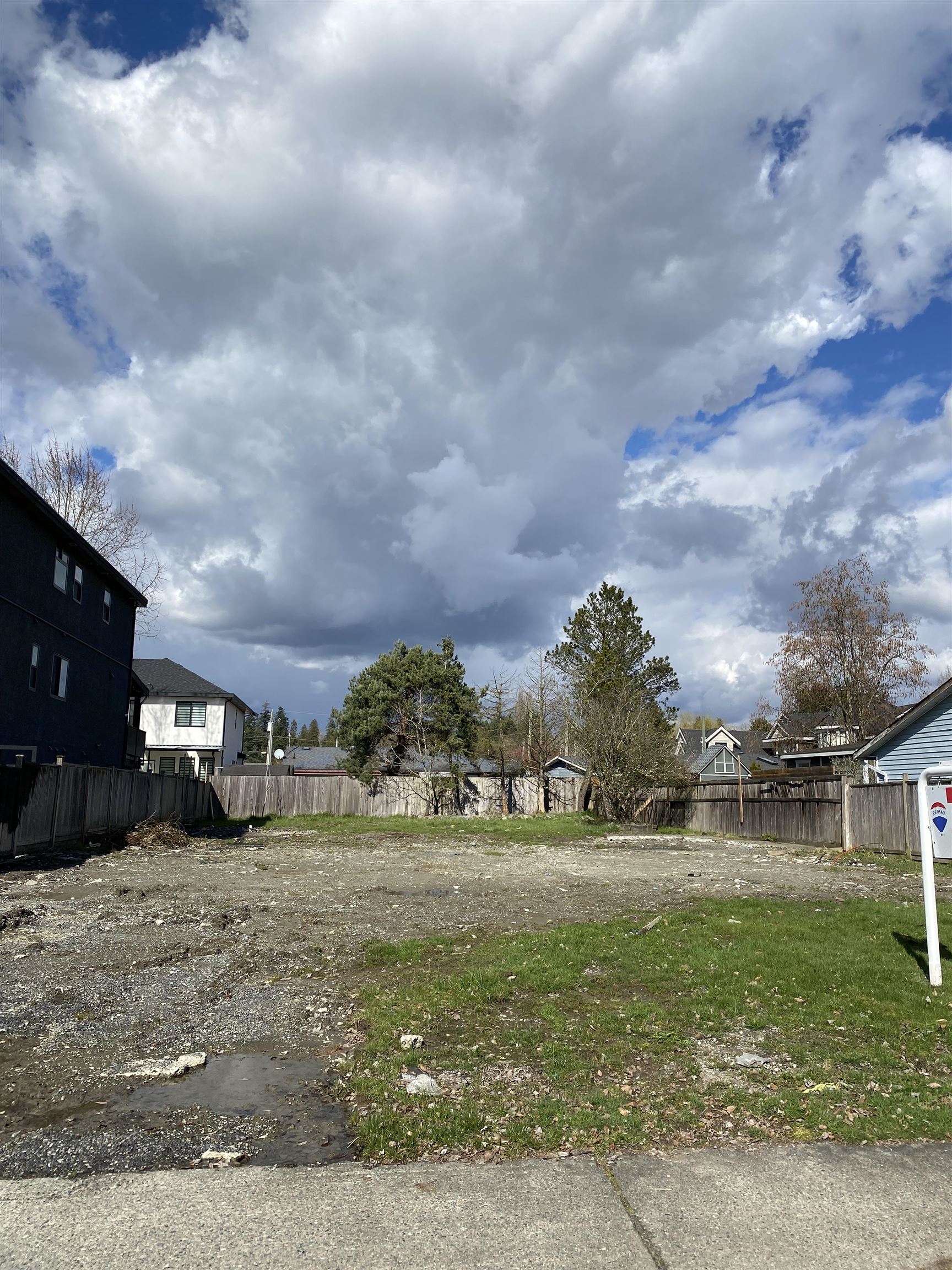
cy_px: 635
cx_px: 476
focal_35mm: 26
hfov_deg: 53.1
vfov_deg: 67.3
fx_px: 953
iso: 32
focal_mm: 4.25
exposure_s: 1/4608
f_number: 1.8
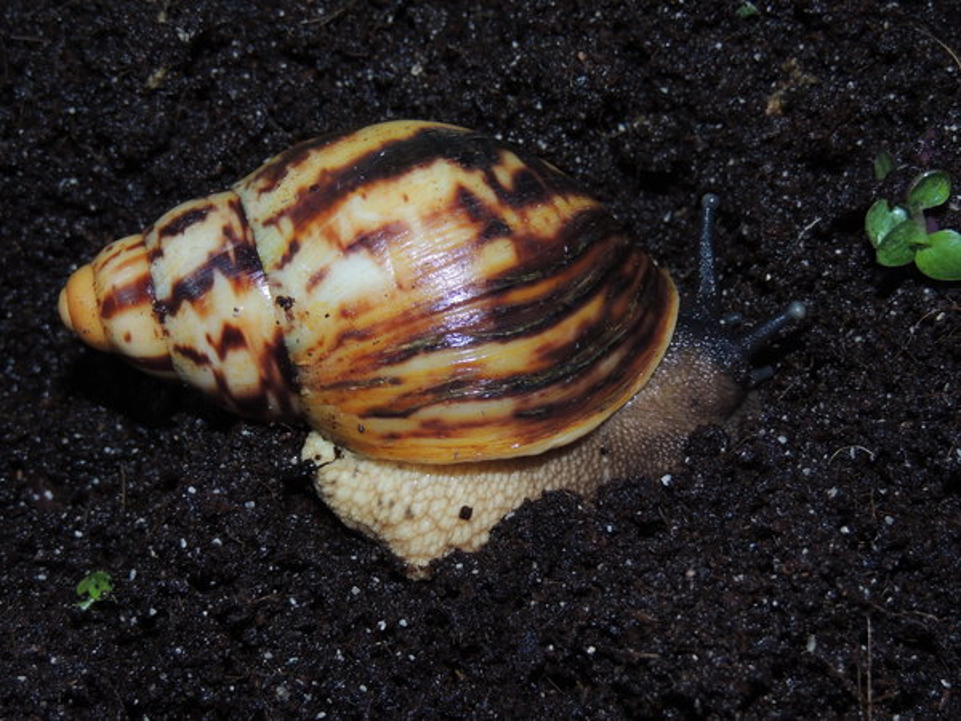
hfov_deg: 26.0
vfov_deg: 19.6
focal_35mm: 75
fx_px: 2082
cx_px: 480
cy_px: 360
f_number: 3.9
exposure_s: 1/60
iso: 200
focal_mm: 13.3
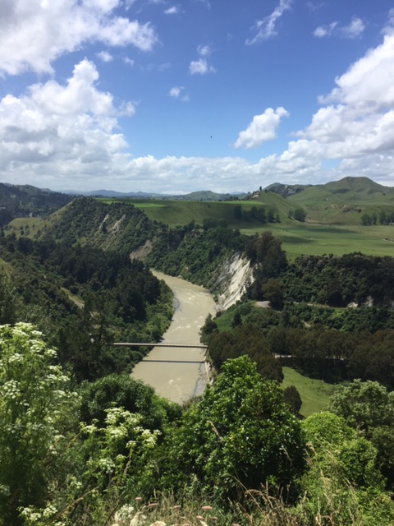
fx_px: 440
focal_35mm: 29
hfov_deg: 48.2
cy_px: 263
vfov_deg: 61.7
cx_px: 197
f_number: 2.2
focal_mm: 4.15
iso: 32
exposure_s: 1/2326
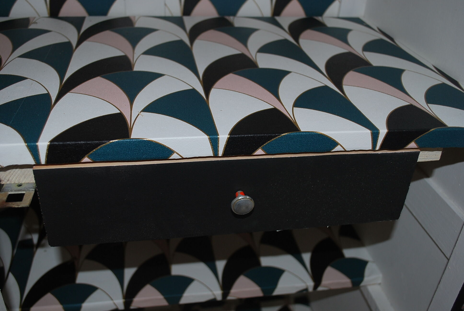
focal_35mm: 36
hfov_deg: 53.1
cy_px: 156
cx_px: 232
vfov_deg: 37.0
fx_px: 465
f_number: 4.2
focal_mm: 24
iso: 200
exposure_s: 1/60
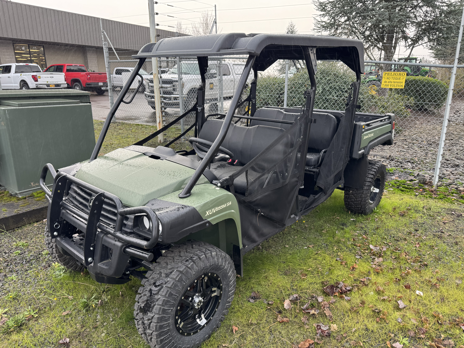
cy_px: 174
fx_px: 322
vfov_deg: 56.8
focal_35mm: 24
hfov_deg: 71.6
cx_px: 232
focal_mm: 6.76
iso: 80
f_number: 1.78
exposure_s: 1/121
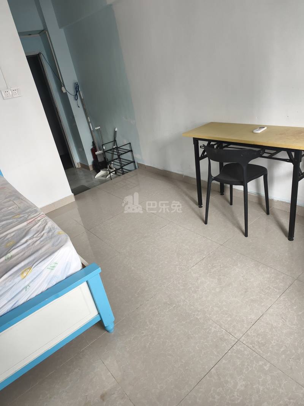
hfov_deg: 58.9
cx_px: 152
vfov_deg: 73.9
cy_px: 203
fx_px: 269
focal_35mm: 23
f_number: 1.57
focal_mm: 5.6
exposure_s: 1/100
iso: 106
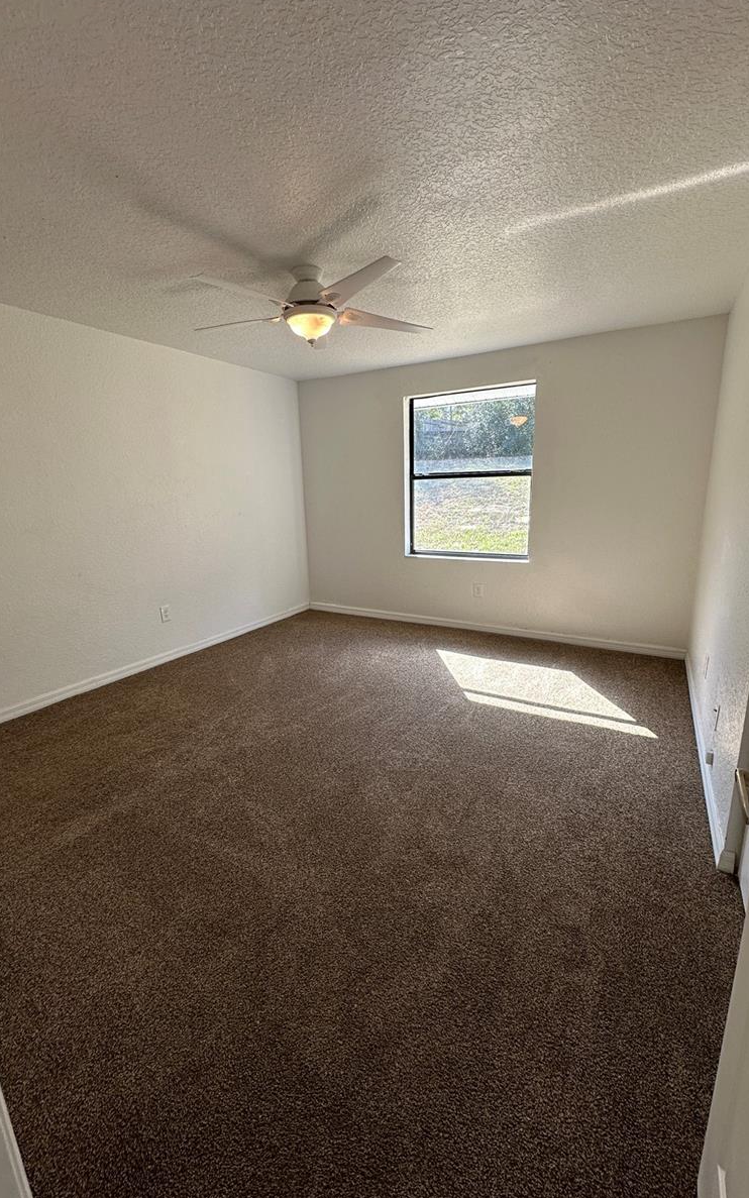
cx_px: 367
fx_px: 490
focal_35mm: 15
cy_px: 597
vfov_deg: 101.5
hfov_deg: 74.8
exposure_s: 1/99
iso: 40
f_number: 2.2
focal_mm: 2.22
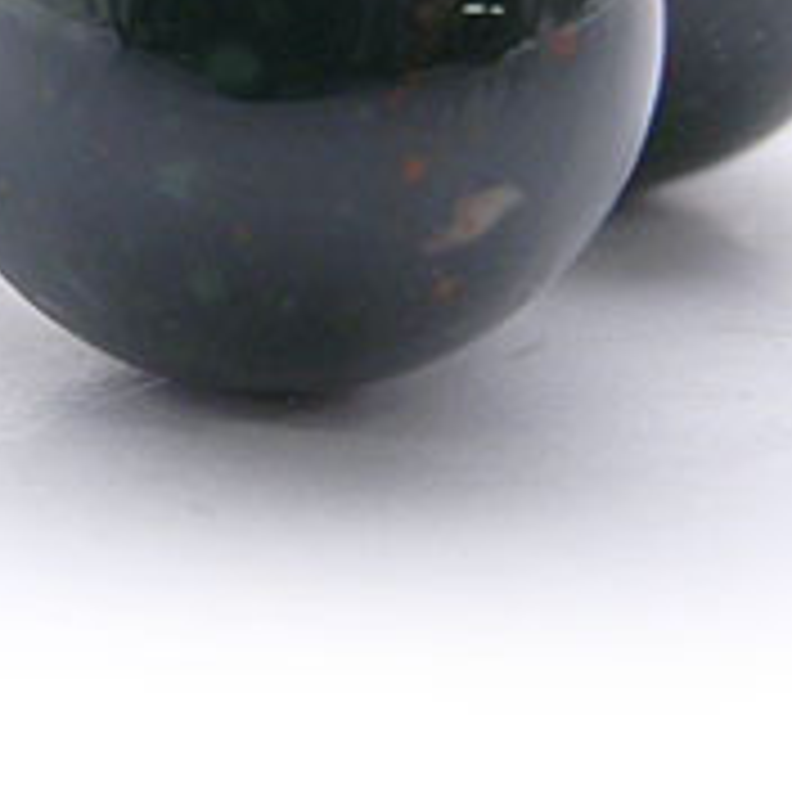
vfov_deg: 11.4
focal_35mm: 153
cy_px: 142
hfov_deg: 11.3
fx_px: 3960
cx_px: 45
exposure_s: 1/80
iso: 200
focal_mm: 10.99
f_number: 3.7
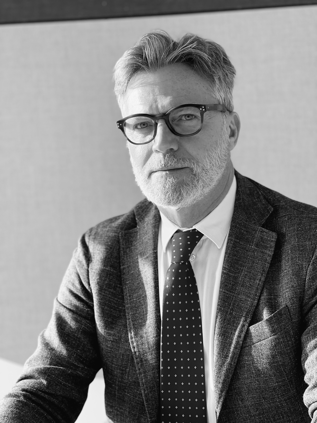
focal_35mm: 77
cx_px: 158
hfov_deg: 19.1
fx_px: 940
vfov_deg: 25.3
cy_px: 212
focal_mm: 9
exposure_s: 1/121
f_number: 2.8
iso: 40
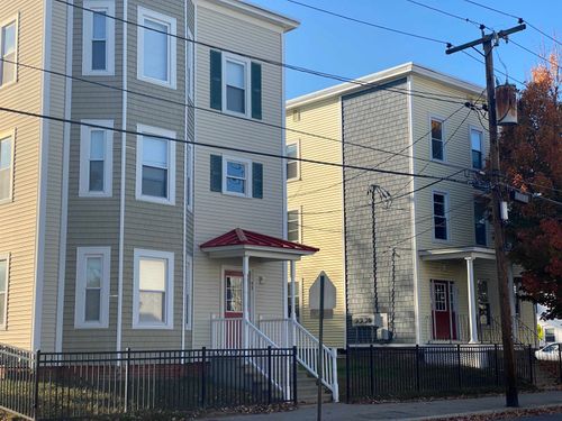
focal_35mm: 52
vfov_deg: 28.0
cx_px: 281
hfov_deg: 36.8
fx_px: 844
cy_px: 210
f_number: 2
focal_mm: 6
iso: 20
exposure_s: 1/999
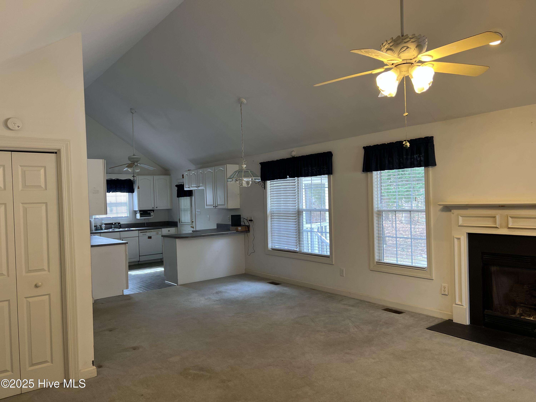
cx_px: 268
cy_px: 201
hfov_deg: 67.3
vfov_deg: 53.1
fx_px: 403
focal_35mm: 26
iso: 125
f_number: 1.5
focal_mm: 5.7
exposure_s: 1/120
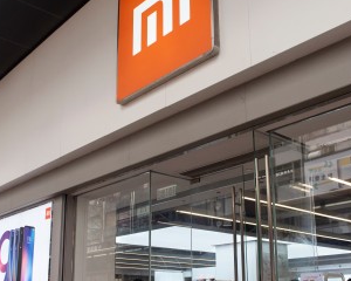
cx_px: 174
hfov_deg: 41.2
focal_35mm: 45
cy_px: 197
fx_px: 467
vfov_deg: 33.0
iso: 640
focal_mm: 24
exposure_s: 1/200
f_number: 7.1
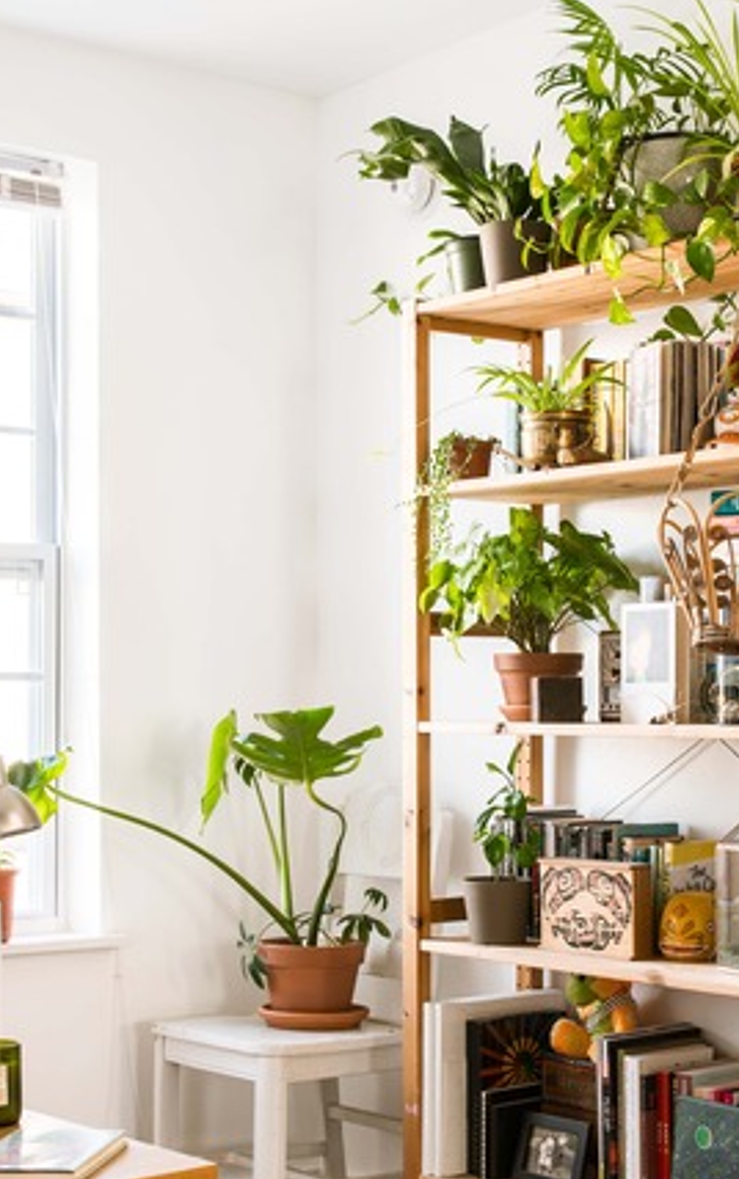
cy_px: 702
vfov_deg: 31.4
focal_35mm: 65
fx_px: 2092
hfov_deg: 20.0
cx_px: 444
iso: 320
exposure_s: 1/30
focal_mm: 35
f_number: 6.3
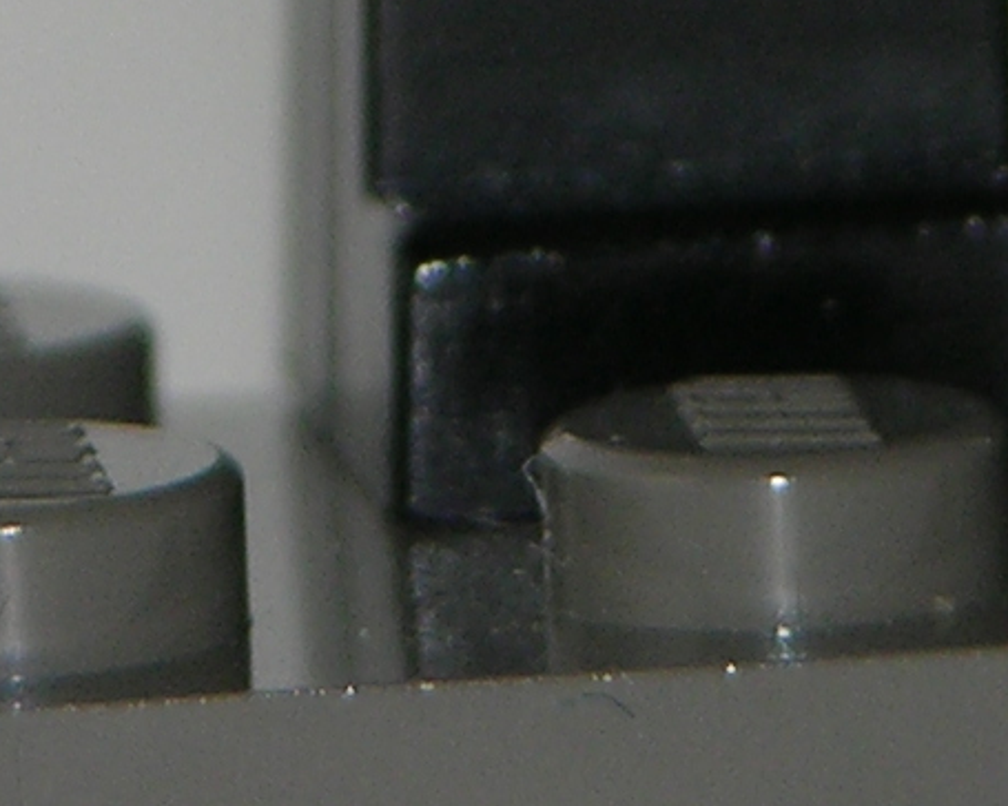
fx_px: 56444
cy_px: -1249
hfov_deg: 1.0
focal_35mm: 1892
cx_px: 246
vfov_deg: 0.8
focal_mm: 67.7
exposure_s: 1/253
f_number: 4.2
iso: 50
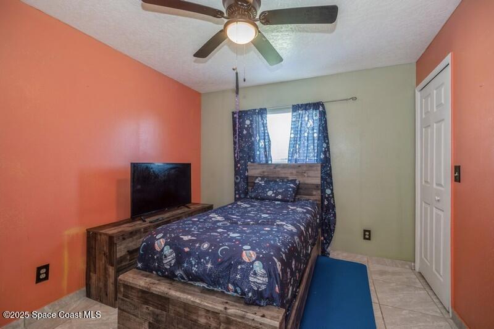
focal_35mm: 15
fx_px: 206
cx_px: 247
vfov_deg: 77.3
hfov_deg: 100.4
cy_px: 164
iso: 200
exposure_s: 1/2
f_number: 8
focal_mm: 15
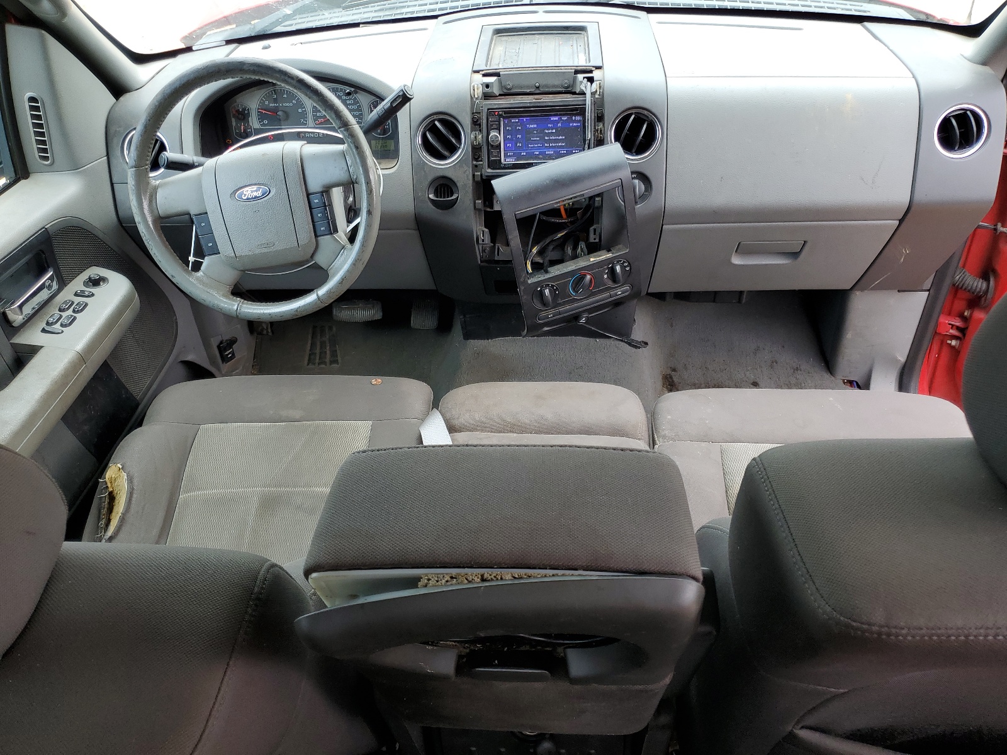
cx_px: 504
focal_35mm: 26
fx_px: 756
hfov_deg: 67.3
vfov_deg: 53.1
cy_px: 378
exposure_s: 1/120
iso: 51
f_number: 1.5
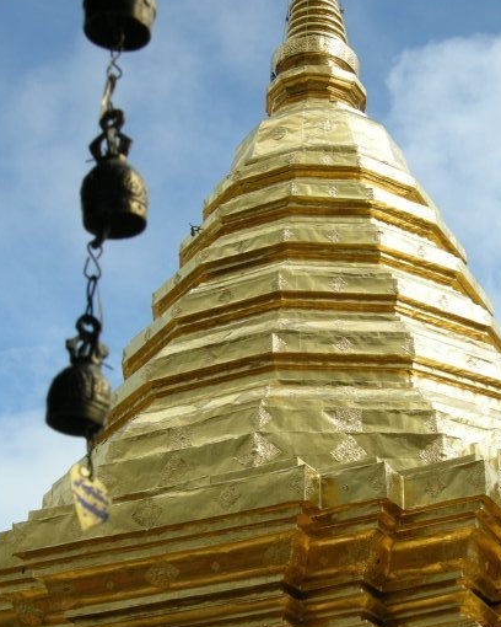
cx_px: 289
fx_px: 1409
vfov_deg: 25.0
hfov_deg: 20.2
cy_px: 366
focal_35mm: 76
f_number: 6.1
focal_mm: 12.9
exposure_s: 1/281
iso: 64
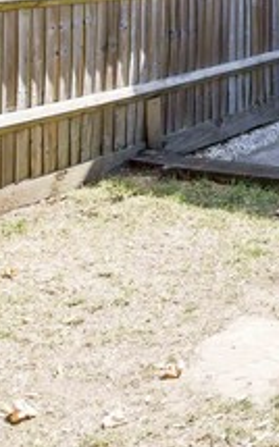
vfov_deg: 26.7
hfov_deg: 14.9
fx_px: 829
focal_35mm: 68
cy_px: -91
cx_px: 585
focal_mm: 14
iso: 320
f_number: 9
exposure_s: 1/320
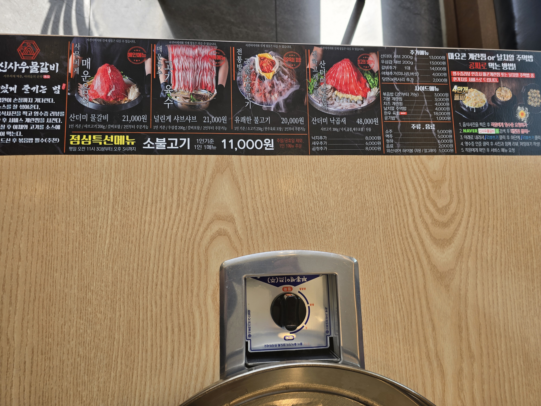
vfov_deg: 58.9
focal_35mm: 23
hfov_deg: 73.9
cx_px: 270
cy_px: 203
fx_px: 359
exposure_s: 1/120
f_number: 1.7
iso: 16
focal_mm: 6.3
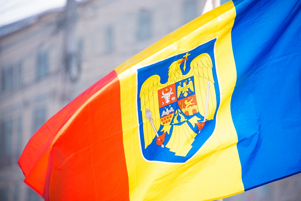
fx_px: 1924
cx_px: 150
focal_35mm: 230
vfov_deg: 6.0
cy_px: 100
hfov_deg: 8.9
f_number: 5.6
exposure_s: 1/200
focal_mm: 230
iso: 100
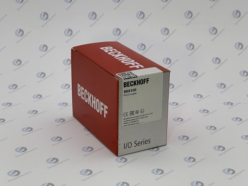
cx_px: 124
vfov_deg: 19.1
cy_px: 93
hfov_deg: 25.3
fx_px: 552
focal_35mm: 77
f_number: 2.8
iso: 32
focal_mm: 9
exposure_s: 1/258
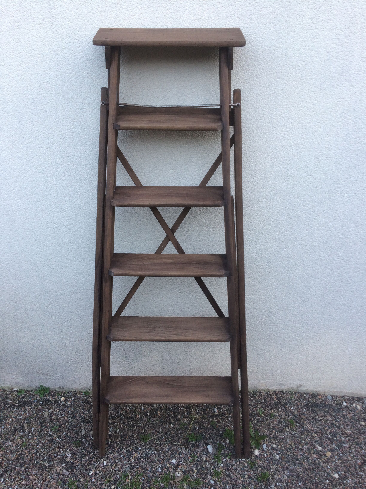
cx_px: 183
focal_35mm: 29
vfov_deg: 61.7
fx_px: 409
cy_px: 244
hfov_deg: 48.2
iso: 40
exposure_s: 1/50
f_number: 2.2
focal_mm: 4.15
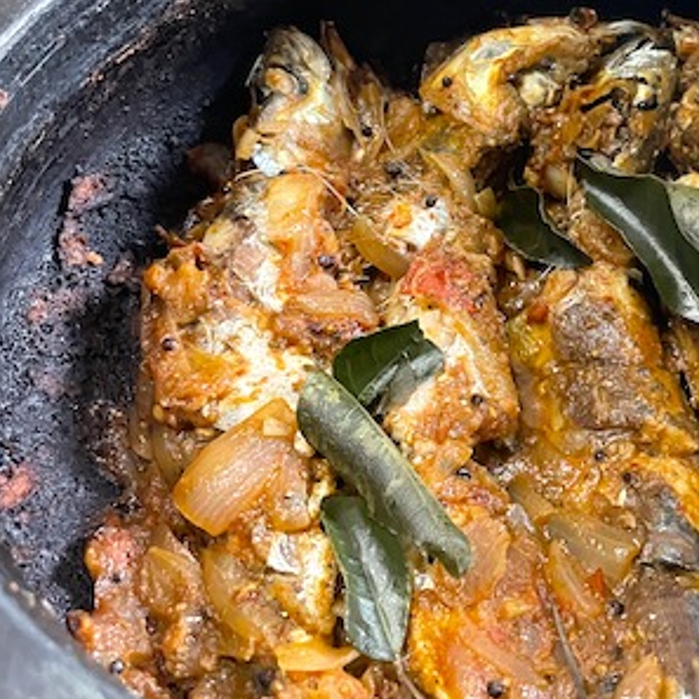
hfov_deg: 33.8
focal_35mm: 49
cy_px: 253
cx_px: 550
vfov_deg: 34.5
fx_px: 1119
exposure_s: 1/60
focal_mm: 4.2
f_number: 1.6
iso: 500
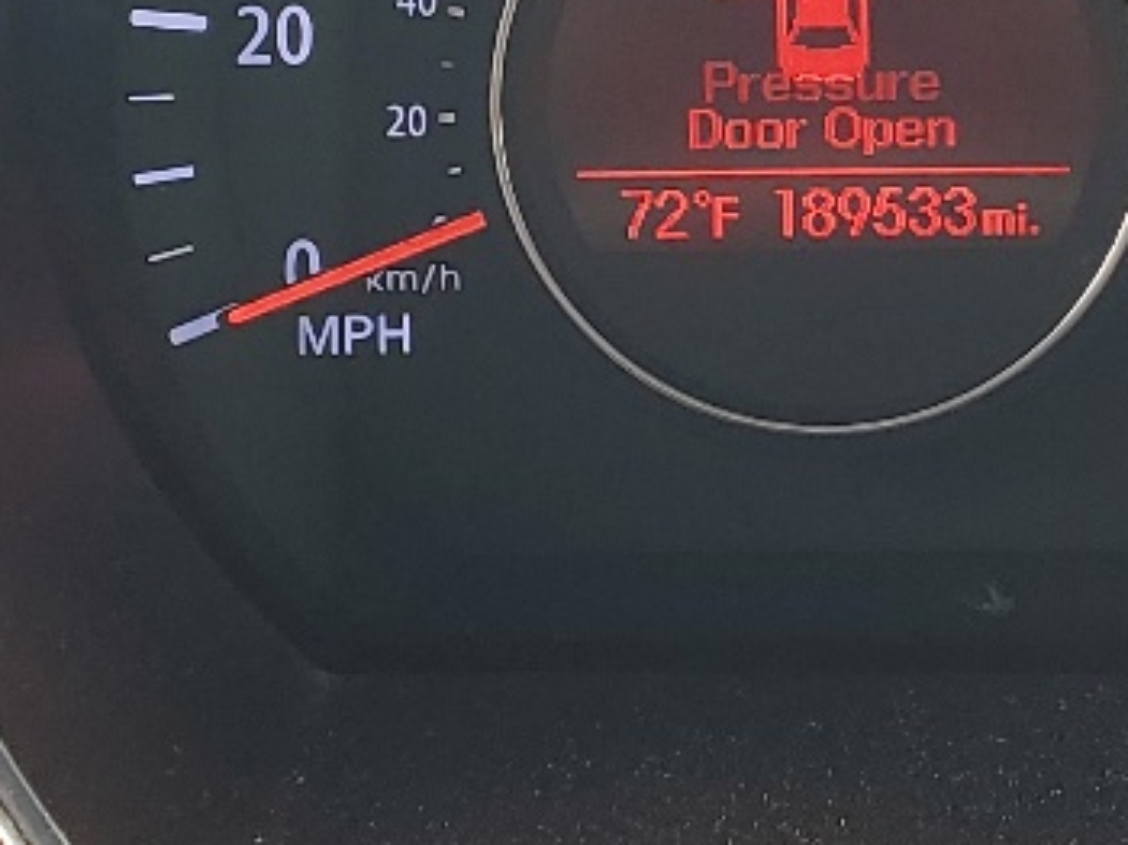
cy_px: -19
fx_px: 3875
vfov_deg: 12.3
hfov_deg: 16.5
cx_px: 677
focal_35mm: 119
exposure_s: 1/120
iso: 52
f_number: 1.5
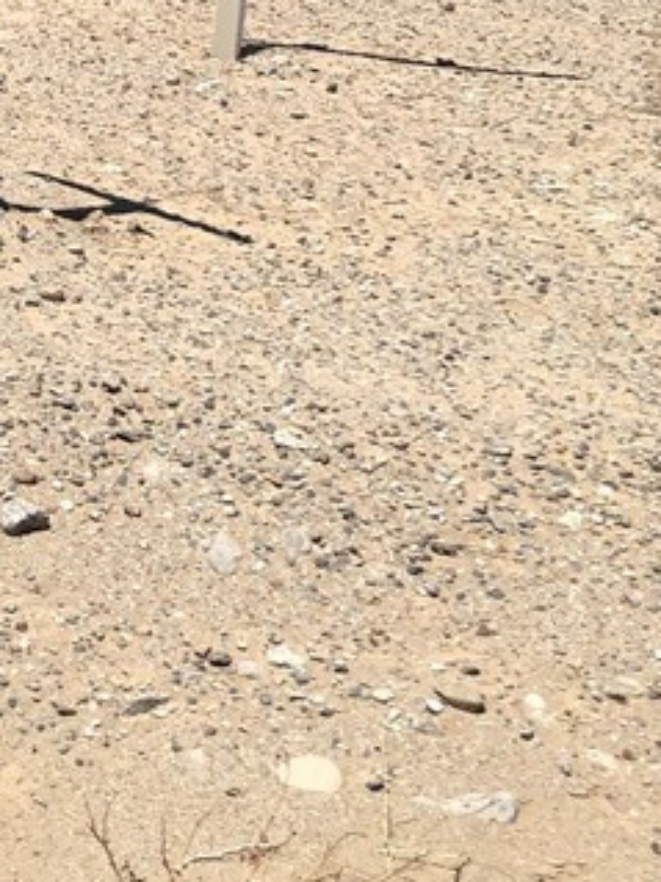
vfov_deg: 20.8
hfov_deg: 15.4
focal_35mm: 90
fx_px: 2293
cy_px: -58
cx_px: -257
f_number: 1.8
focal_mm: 3.99
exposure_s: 1/5348
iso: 20
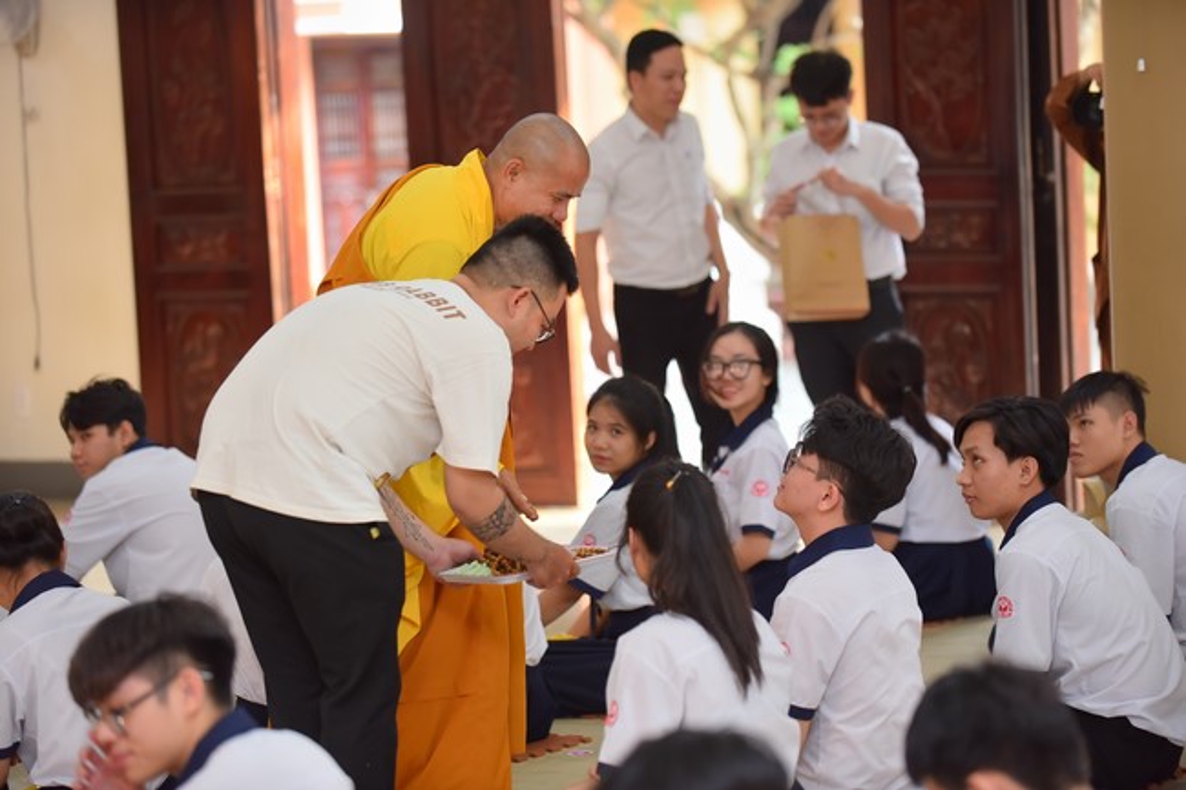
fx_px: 3820
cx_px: 593
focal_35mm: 116
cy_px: 395
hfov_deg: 17.6
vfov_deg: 11.8
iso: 640
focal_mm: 116
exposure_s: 1/160
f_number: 2.8
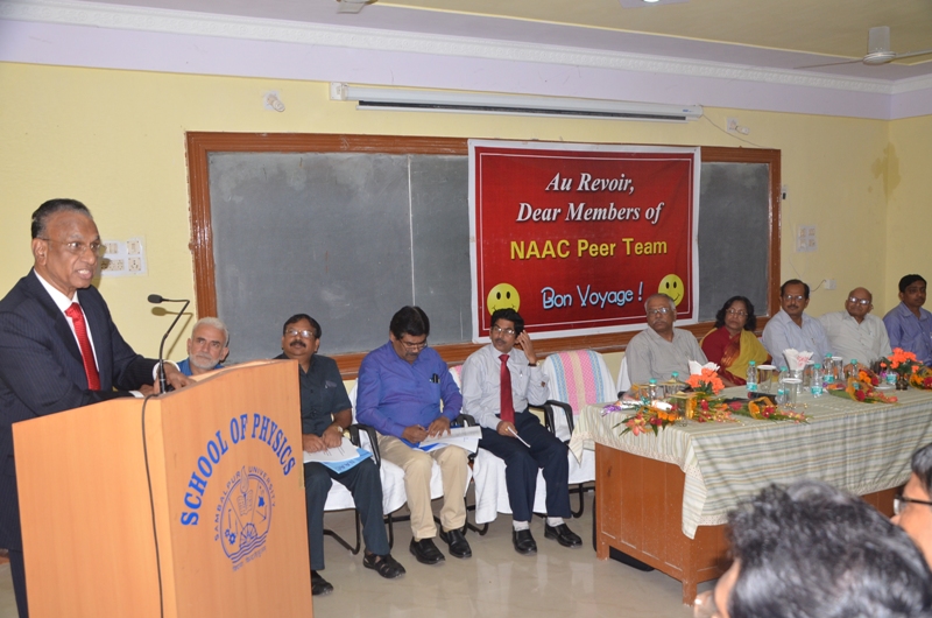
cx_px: 466
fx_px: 853
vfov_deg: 39.8
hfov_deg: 57.3
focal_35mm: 33
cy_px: 309
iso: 640
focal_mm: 22
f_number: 5.6
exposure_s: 1/125
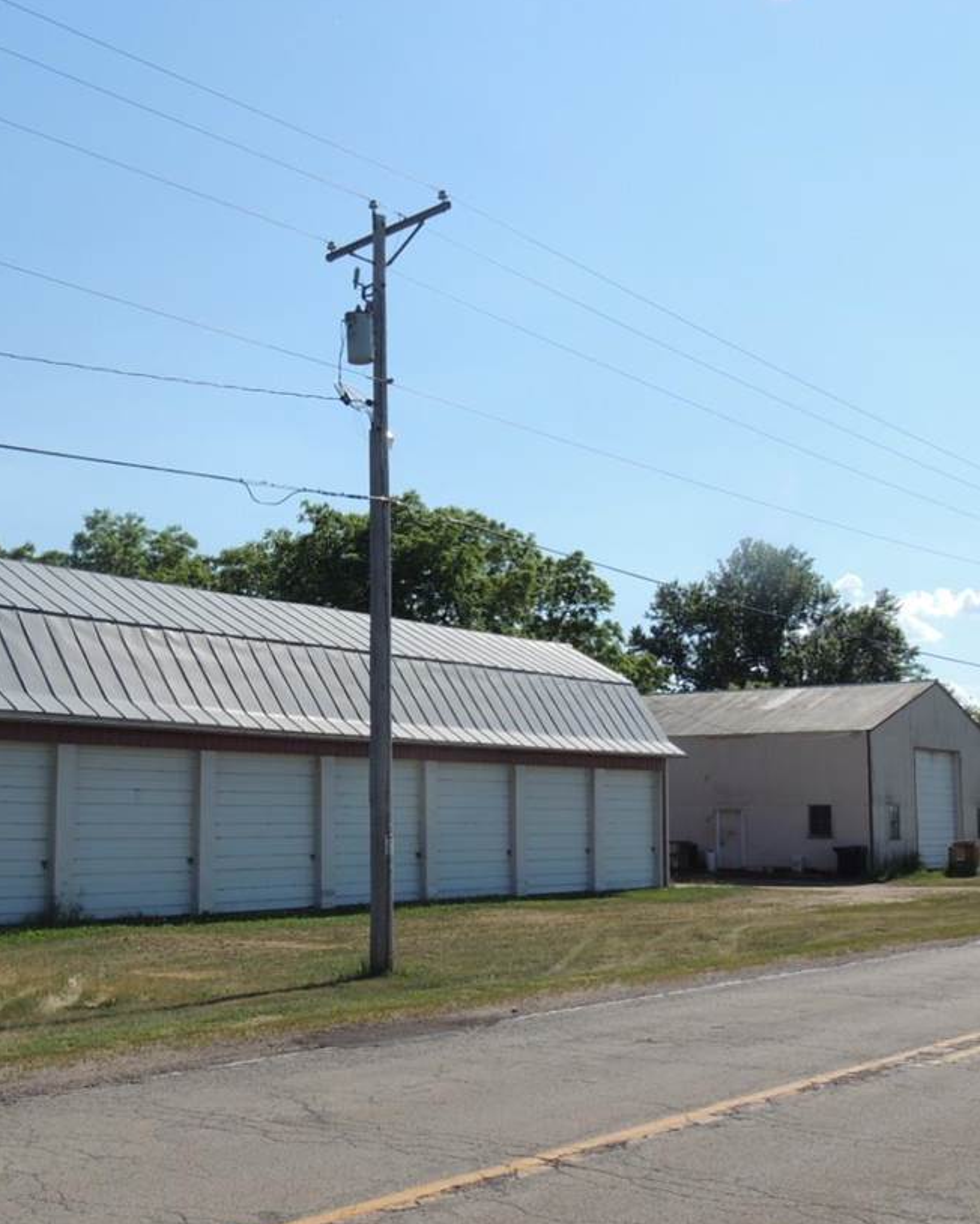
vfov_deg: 40.3
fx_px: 1668
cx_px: 332
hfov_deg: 32.5
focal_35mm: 46
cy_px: 614
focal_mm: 5.3
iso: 100
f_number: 3.9
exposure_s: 1/1250
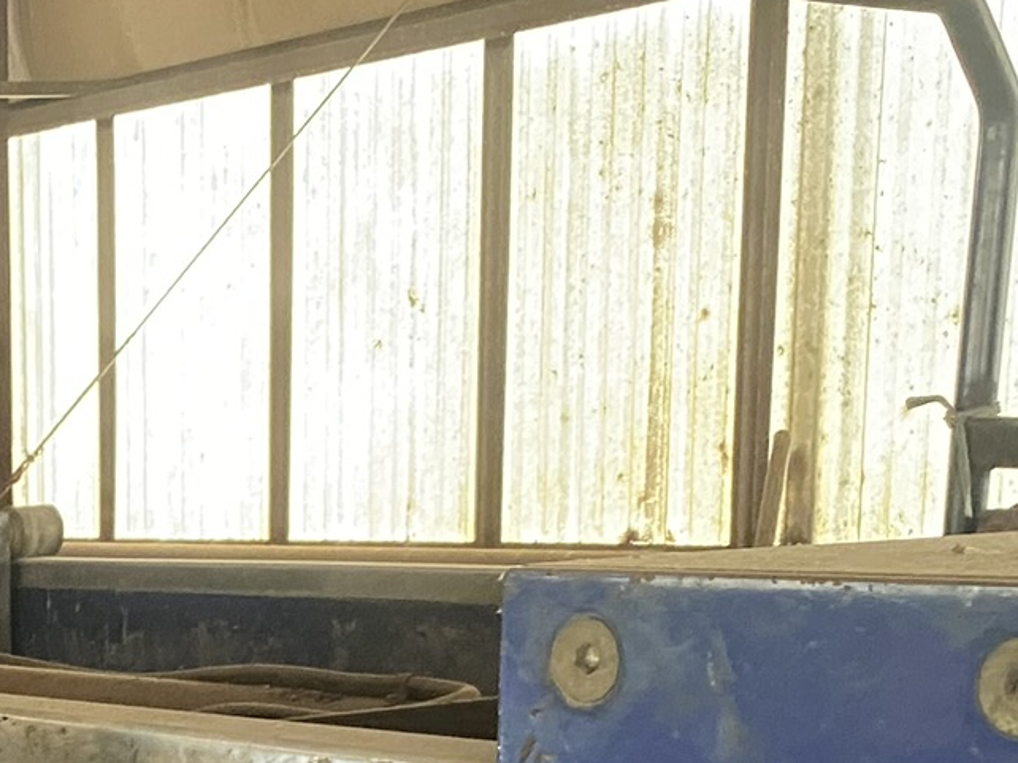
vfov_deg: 16.7
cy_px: 1009
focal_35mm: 83
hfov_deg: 22.2
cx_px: -106
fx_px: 2440
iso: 640
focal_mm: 4.25
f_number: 1.8
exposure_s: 1/30
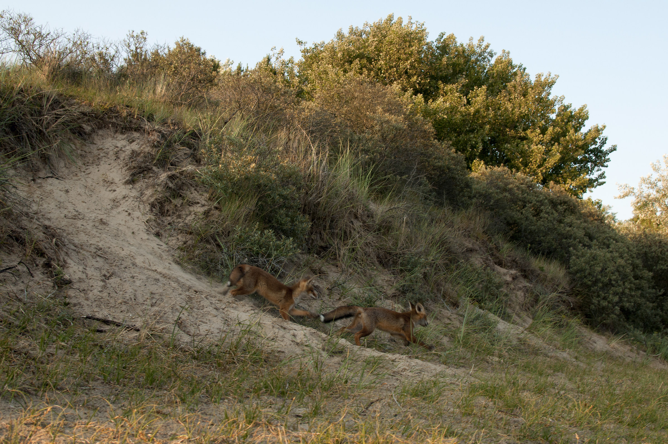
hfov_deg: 37.9
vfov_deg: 25.7
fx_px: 973
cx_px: 334
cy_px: 222
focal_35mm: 52
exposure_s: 1/250
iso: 320
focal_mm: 35
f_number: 7.1
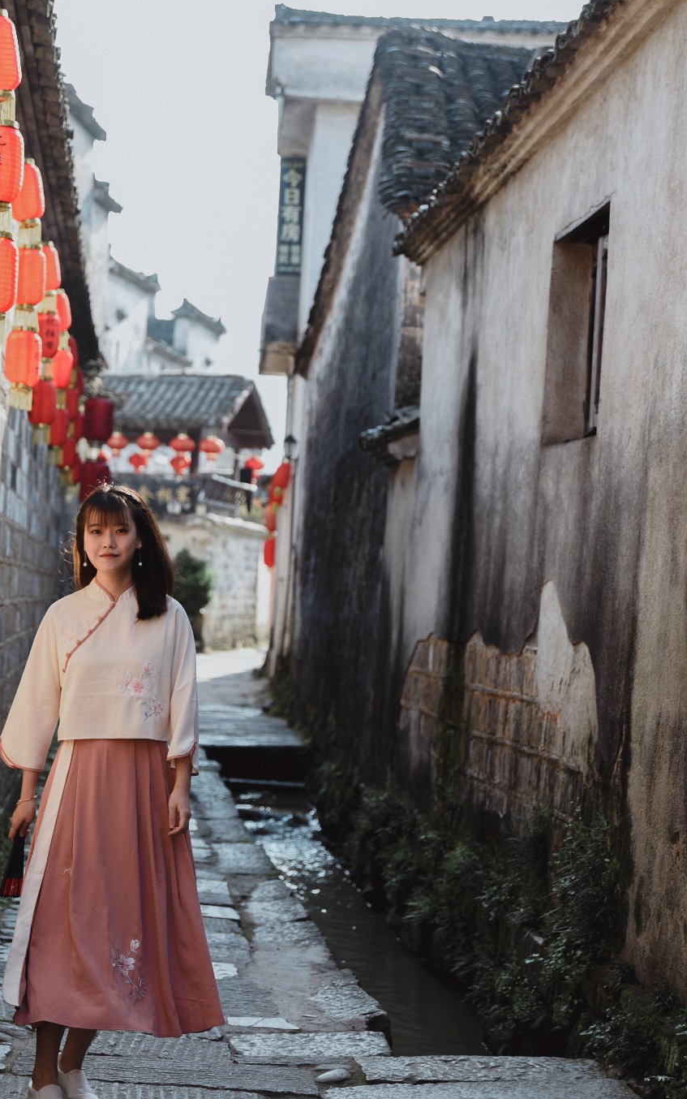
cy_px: 552
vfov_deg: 27.8
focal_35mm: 74
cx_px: 174
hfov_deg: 17.5
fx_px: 2215
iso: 100
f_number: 2.8
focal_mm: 48
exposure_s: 1/250
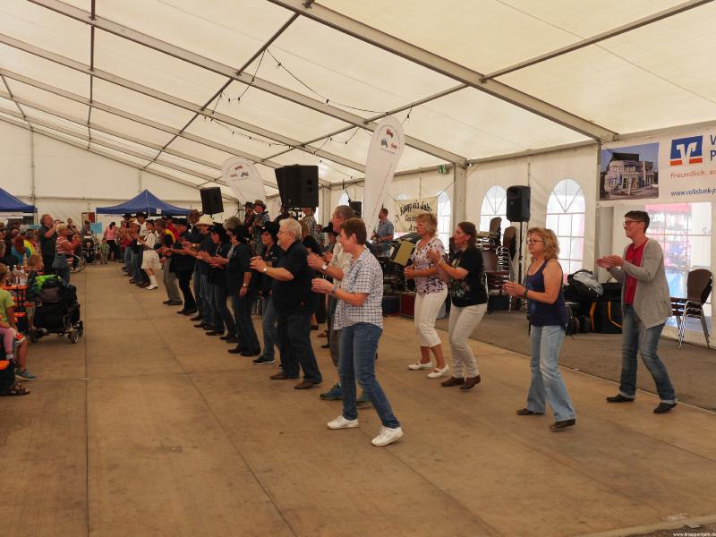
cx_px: 358
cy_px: 268
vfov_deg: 39.7
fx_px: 745
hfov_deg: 51.4
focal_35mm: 36
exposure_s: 1/160
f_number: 6.3
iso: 200
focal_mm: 18
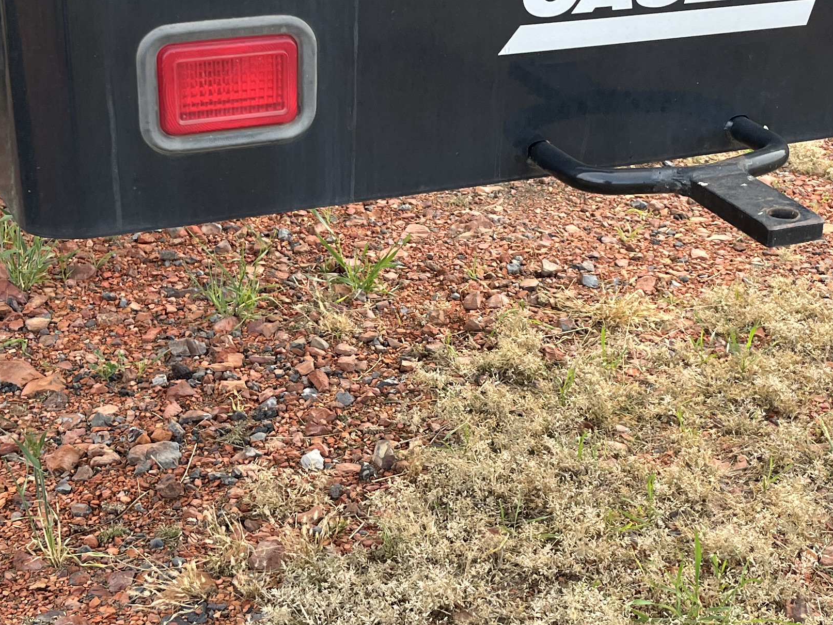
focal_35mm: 65
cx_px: 435
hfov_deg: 29.8
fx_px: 1564
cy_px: 339
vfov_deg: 22.6
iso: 32
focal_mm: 5.1
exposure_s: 1/150
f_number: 1.6
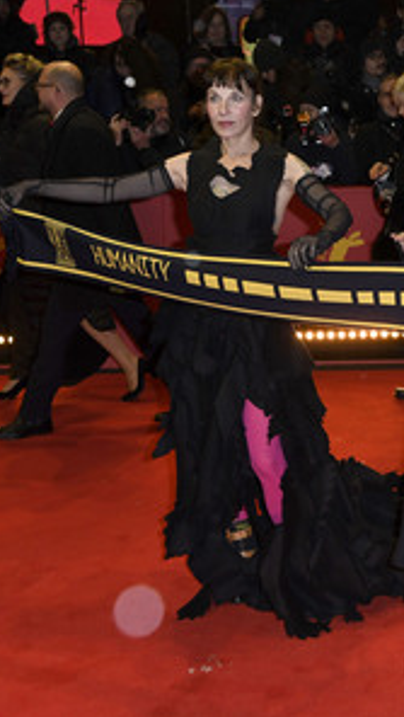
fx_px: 969
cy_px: 358
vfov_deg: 40.6
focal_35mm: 51
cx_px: 391
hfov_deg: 22.7
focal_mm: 32
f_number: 4.5
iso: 800
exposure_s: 1/800
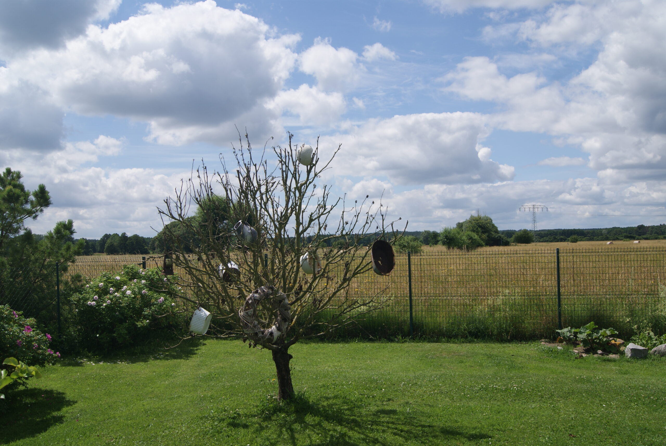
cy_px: 223
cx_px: 333
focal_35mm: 33
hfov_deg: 57.2
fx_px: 611
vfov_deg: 40.1
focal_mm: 22
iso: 100
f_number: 10
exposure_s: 1/320
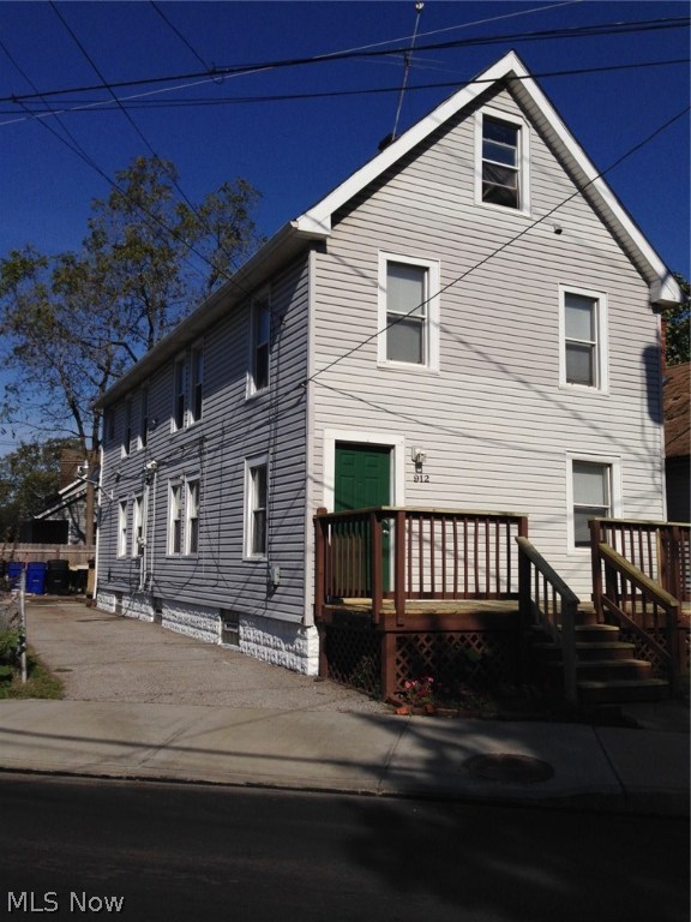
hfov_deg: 42.9
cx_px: 346
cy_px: 461
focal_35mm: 33
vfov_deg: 55.4
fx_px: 878
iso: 50
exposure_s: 1/5435
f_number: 2.4
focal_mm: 4.12
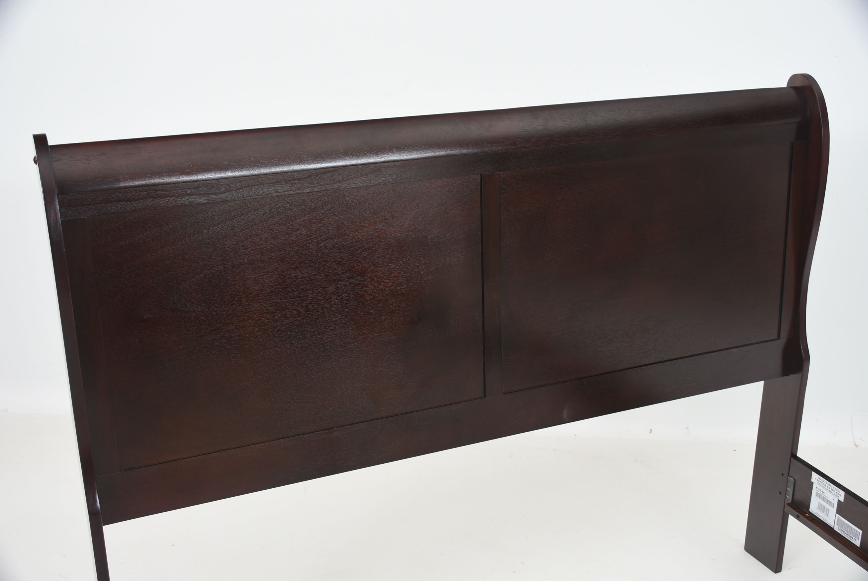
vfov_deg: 33.1
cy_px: 290
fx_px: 977
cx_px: 434
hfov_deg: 47.9
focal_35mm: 40
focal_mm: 27
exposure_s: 1/100
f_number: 7.1
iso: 160
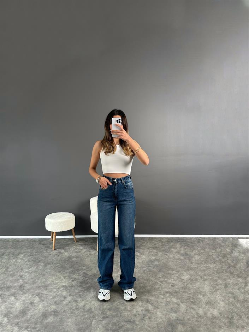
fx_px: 230
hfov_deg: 56.8
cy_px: 166
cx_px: 124
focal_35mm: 24
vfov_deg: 71.6
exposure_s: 1/121
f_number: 1.78
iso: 125
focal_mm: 6.86
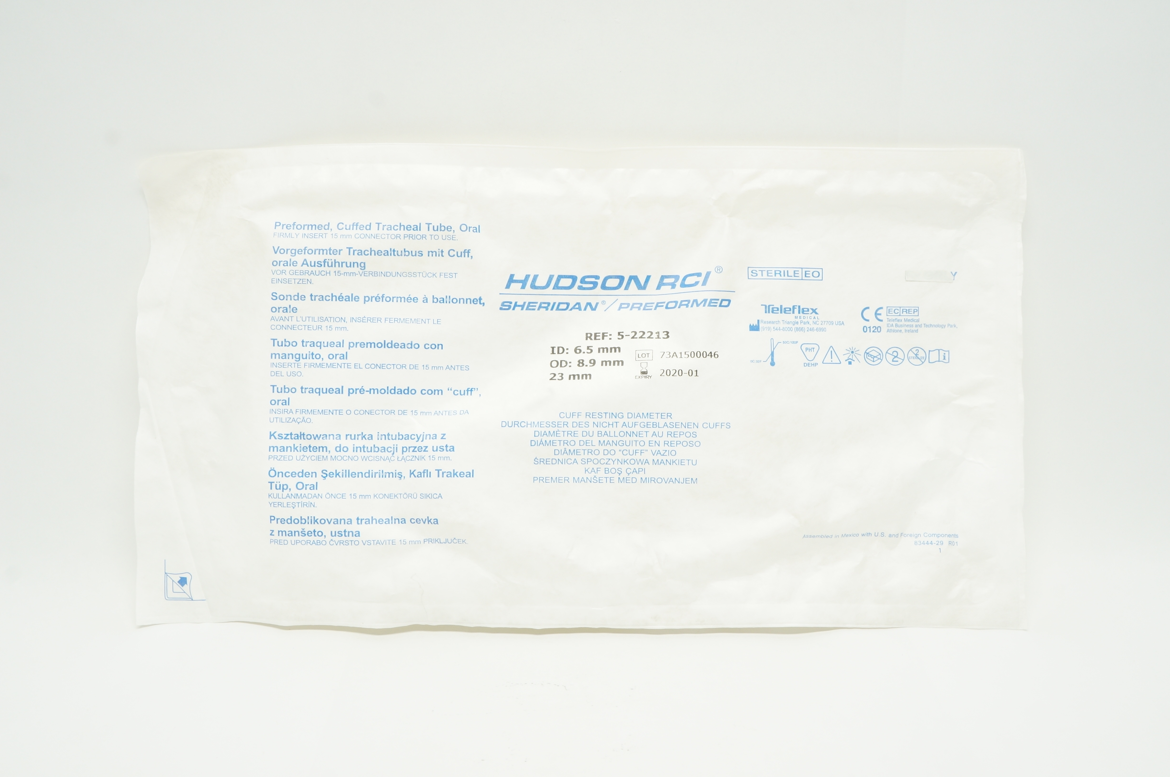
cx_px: 585
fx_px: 1169
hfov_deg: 53.2
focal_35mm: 36
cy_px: 388
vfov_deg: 36.8
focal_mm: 24
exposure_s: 1/15
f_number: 11
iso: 400
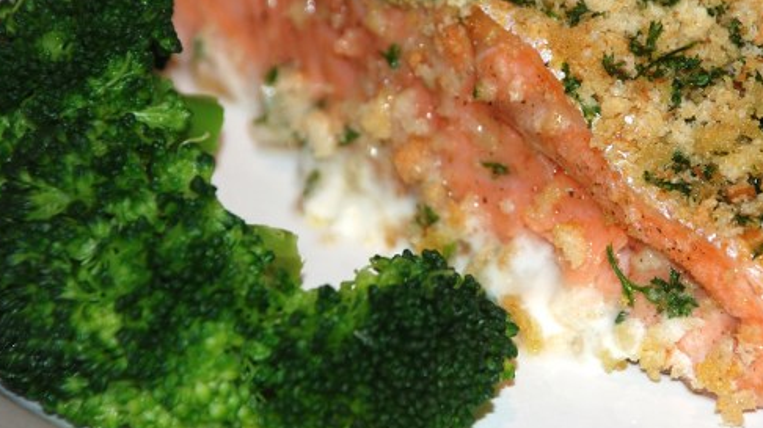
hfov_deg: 6.2
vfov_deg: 3.5
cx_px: 529
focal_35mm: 350
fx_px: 7076
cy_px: 82
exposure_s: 1/60
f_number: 5.6
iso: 200
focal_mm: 135
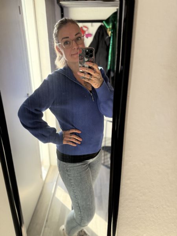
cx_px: 88
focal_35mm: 24
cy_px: 118
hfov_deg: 56.8
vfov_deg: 71.6
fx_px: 164
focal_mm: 6.76
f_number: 1.78
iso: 200
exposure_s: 1/121
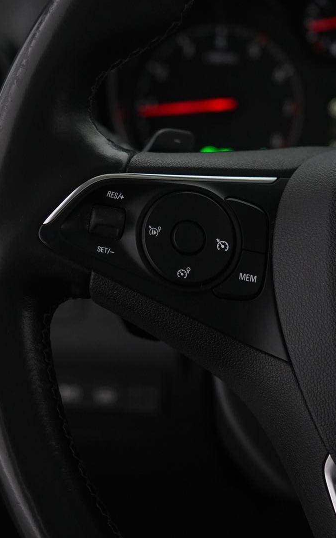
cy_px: 268
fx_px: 1305
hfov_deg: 14.6
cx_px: 100
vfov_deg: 23.3
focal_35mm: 89
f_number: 5
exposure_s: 1/60
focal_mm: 58
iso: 4000
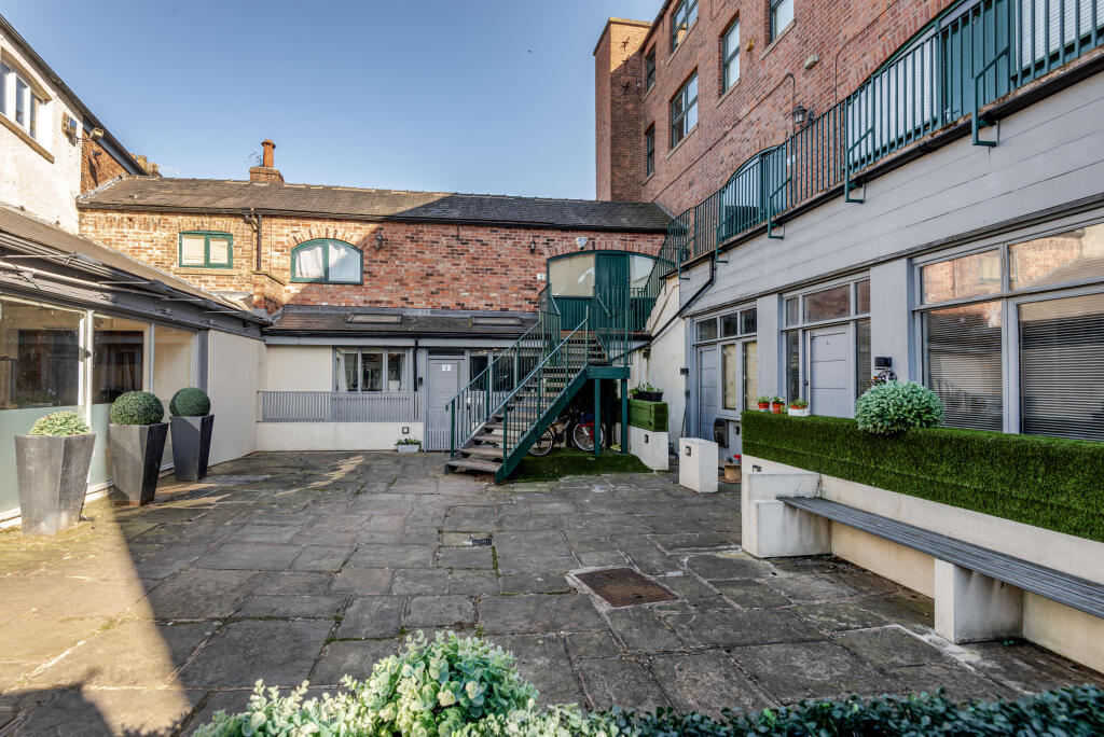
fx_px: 491
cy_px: 368
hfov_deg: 96.7
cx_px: 552
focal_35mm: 16
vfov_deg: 73.8
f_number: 8
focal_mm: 16
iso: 200
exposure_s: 1/160
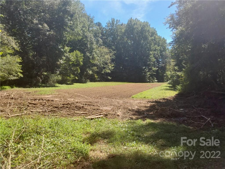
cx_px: 112
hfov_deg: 71.6
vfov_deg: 56.8
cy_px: 84
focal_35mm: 24
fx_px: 156
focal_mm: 2.91
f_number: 1.9
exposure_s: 1/891
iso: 50
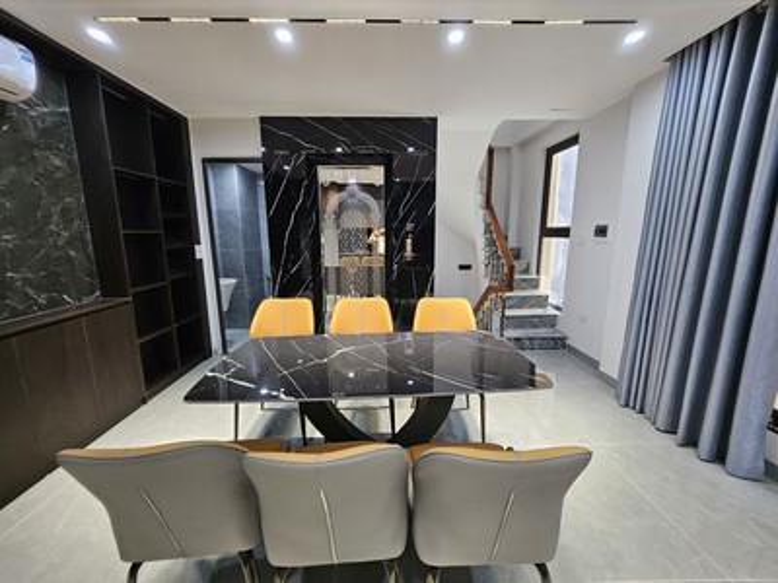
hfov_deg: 106.2
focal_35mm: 13
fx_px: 292
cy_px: 292
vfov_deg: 89.9
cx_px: 389
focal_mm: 1.74
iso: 250
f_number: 2.2
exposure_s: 1/50
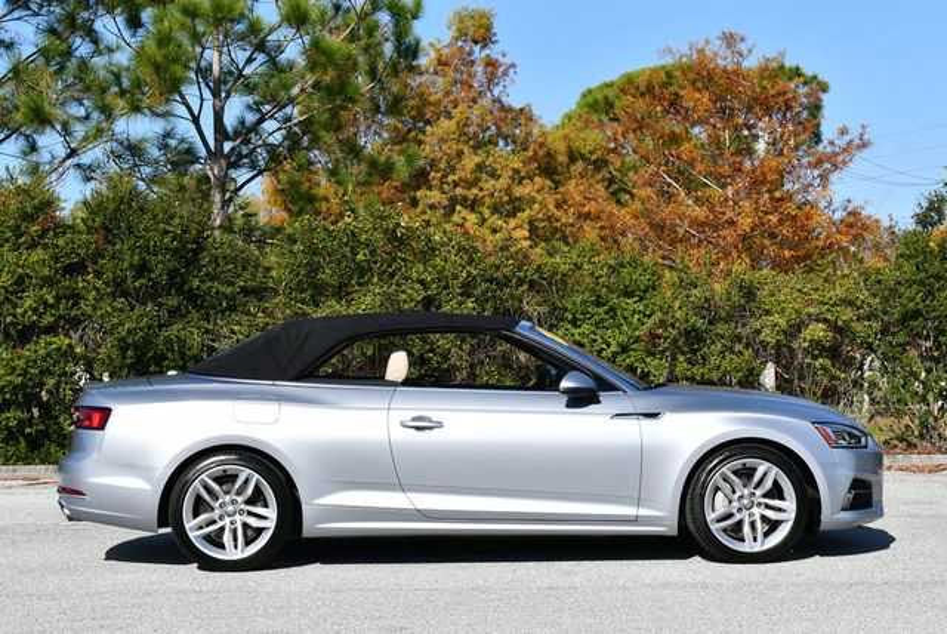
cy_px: 317
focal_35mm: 70
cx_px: 474
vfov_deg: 19.5
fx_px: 1843
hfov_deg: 28.8
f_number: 9
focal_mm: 35
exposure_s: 1/320
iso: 100
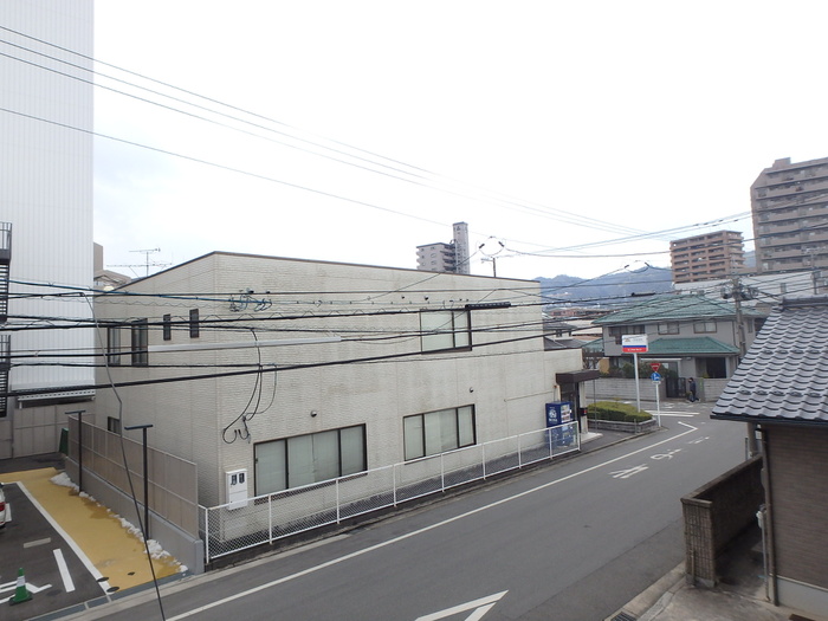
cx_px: 414
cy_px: 310
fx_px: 502
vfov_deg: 63.4
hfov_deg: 79.0
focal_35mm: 21
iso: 125
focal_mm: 3.7
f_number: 3.5
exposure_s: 1/160
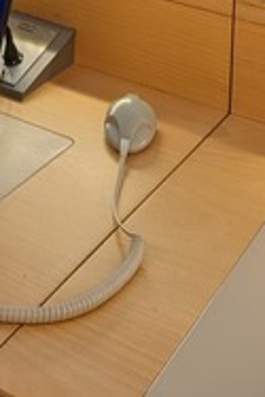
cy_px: -356
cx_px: -161
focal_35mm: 101
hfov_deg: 12.7
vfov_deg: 16.3
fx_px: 1113
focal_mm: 6.9
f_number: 1.68
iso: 31
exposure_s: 1/71.4
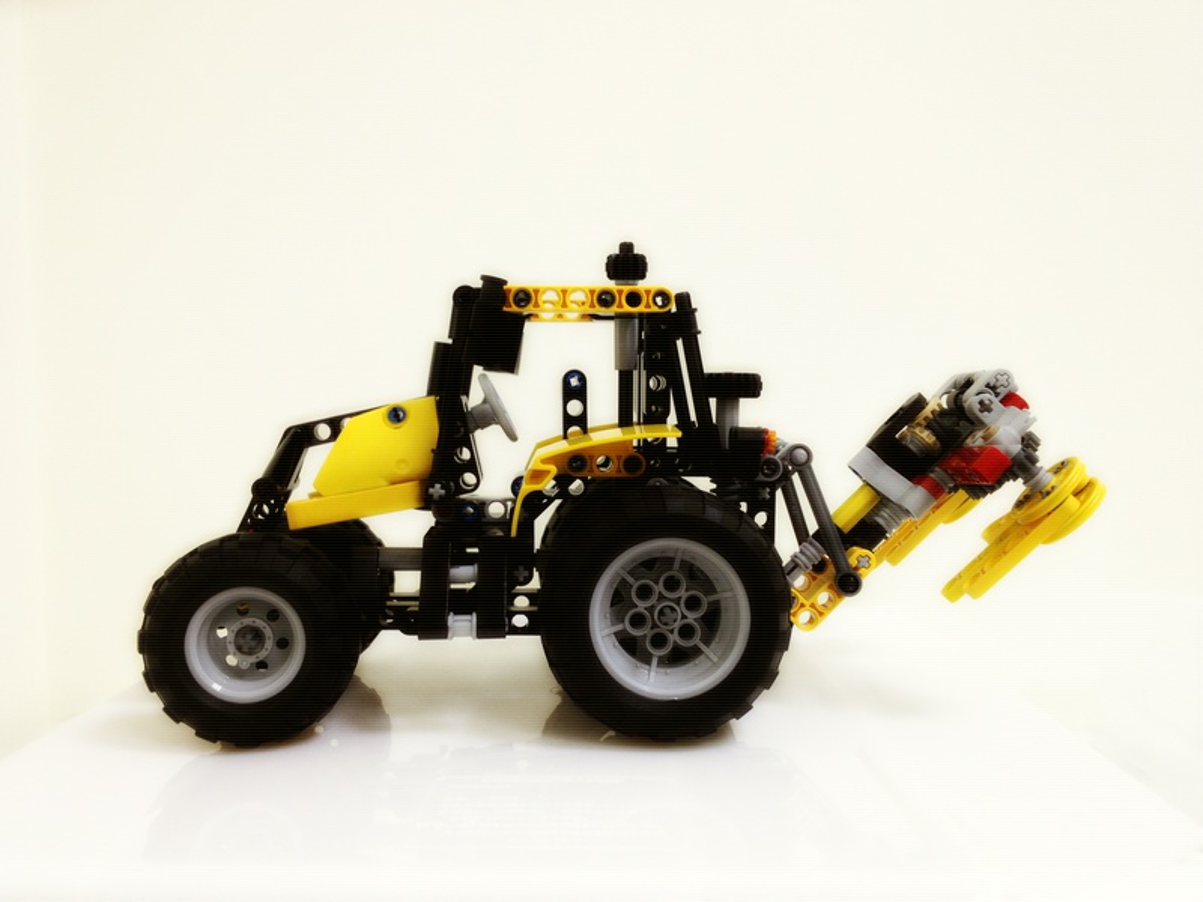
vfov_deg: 40.7
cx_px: 602
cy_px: 451
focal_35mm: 35
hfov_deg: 52.6
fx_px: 1216
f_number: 2.4
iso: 100
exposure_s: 1/20
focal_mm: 4.28
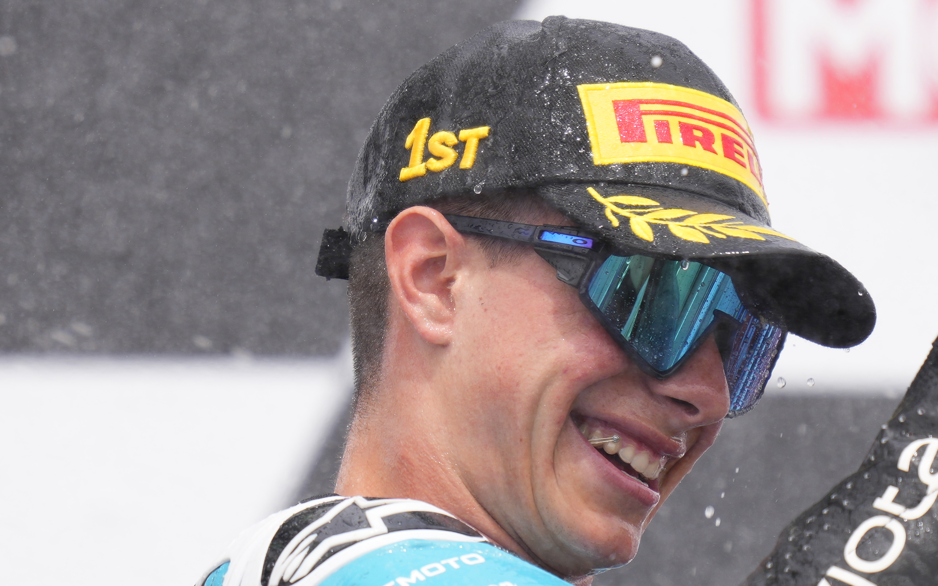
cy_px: 455
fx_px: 29422
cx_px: 701
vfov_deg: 1.1
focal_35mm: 1151
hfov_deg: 1.8
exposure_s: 1/640
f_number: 4
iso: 100
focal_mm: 560
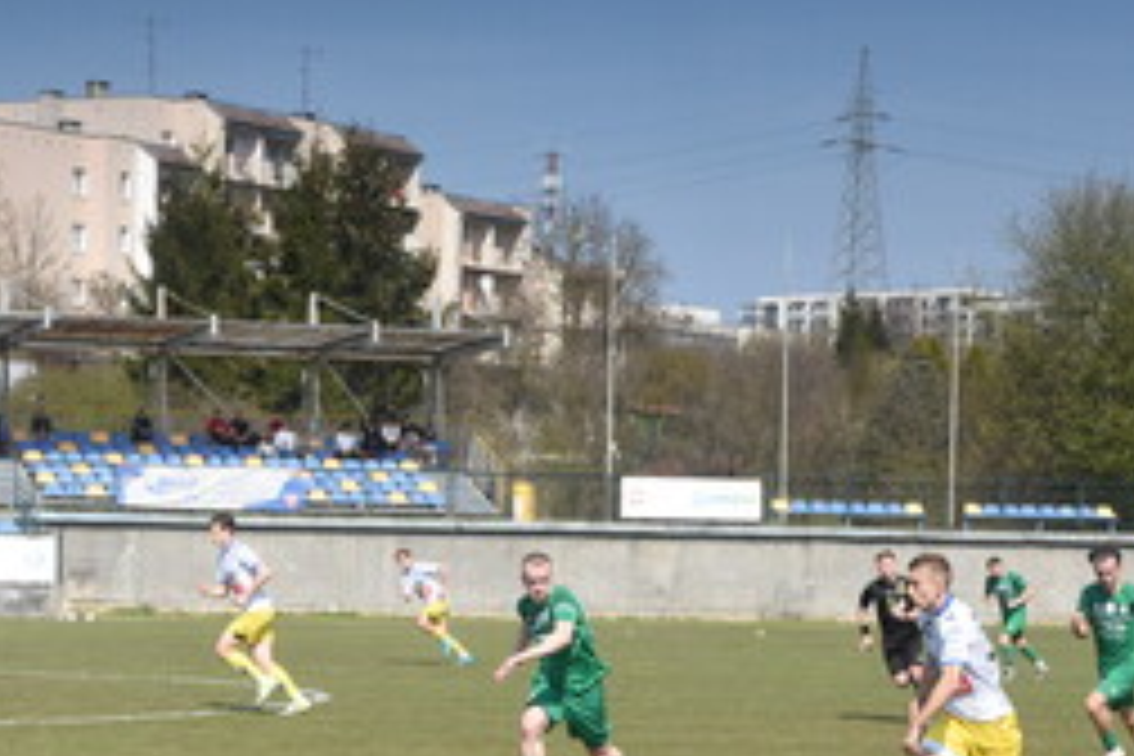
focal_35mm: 127
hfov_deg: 16.1
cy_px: 612
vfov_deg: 10.8
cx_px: 644
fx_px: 4000
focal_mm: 50
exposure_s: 1/8000
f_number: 4
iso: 1250
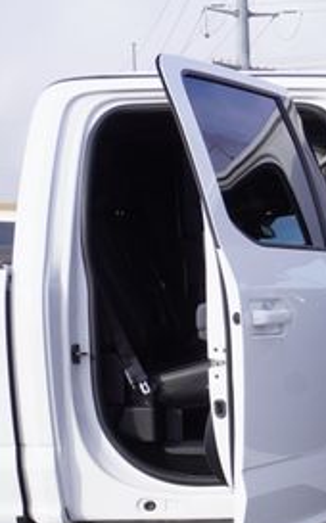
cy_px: 402
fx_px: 1639
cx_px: 579
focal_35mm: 115
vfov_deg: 18.0
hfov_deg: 10.7
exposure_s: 1/100
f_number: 8
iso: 100
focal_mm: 32
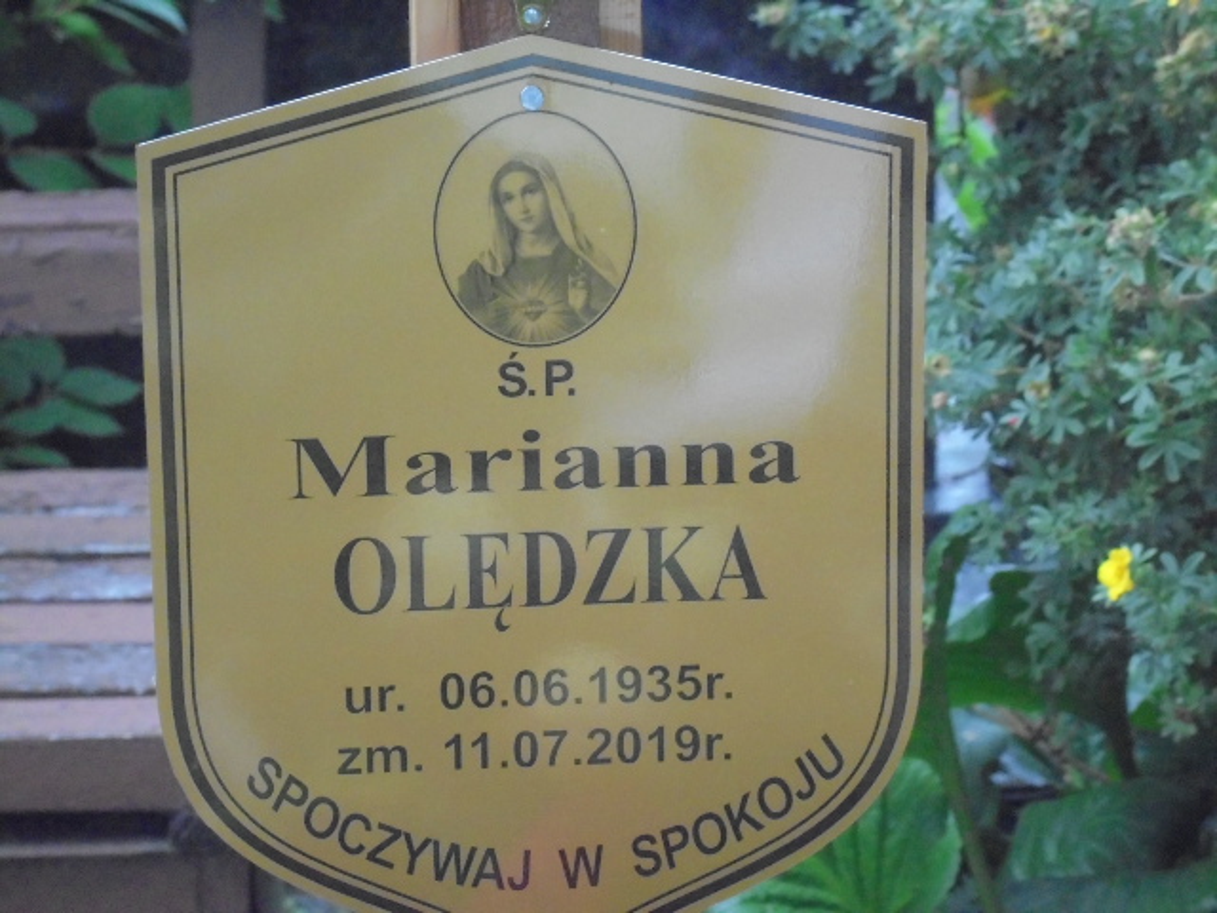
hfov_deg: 12.7
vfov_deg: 9.5
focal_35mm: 156
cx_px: 608
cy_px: 456
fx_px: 5485
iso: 800
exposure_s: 1/40
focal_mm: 27.6
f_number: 6.5
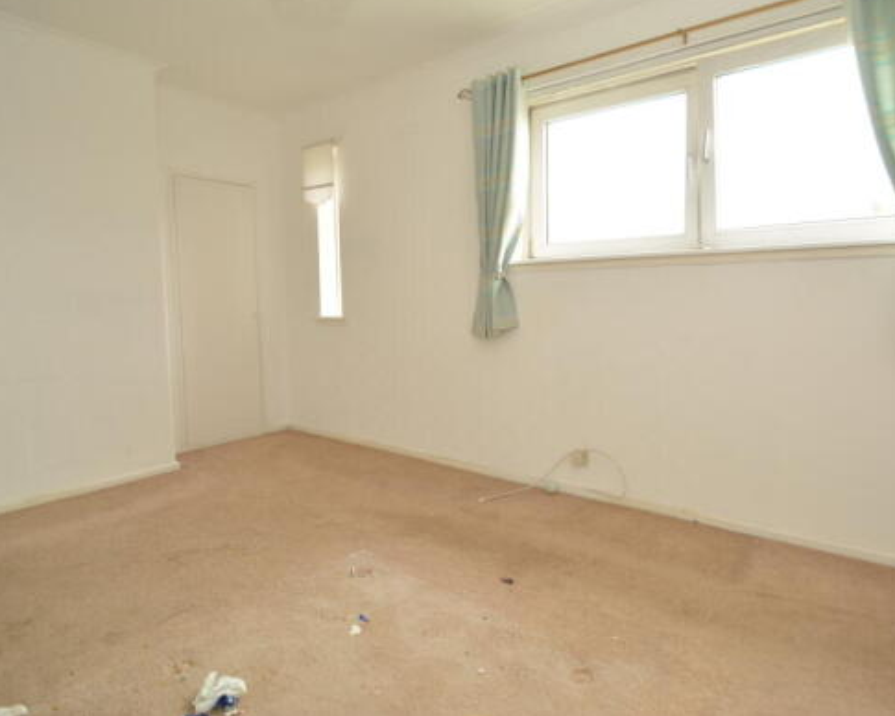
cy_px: 316
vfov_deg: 70.6
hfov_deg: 82.9
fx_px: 503
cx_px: 506
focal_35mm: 19
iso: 100
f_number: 4.5
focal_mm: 10
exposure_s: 1/15
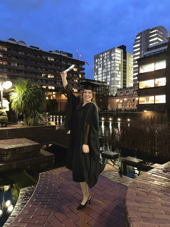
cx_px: 85
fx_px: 157
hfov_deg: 56.8
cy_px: 114
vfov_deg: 71.6
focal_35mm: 24
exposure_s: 1/4
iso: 160
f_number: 1.78
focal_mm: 6.86
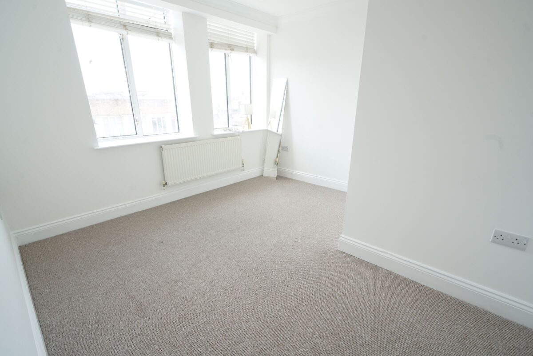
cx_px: 266
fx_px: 237
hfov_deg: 96.7
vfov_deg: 73.8
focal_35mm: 16
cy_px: 178
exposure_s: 1/40
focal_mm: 16
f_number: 8
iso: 400
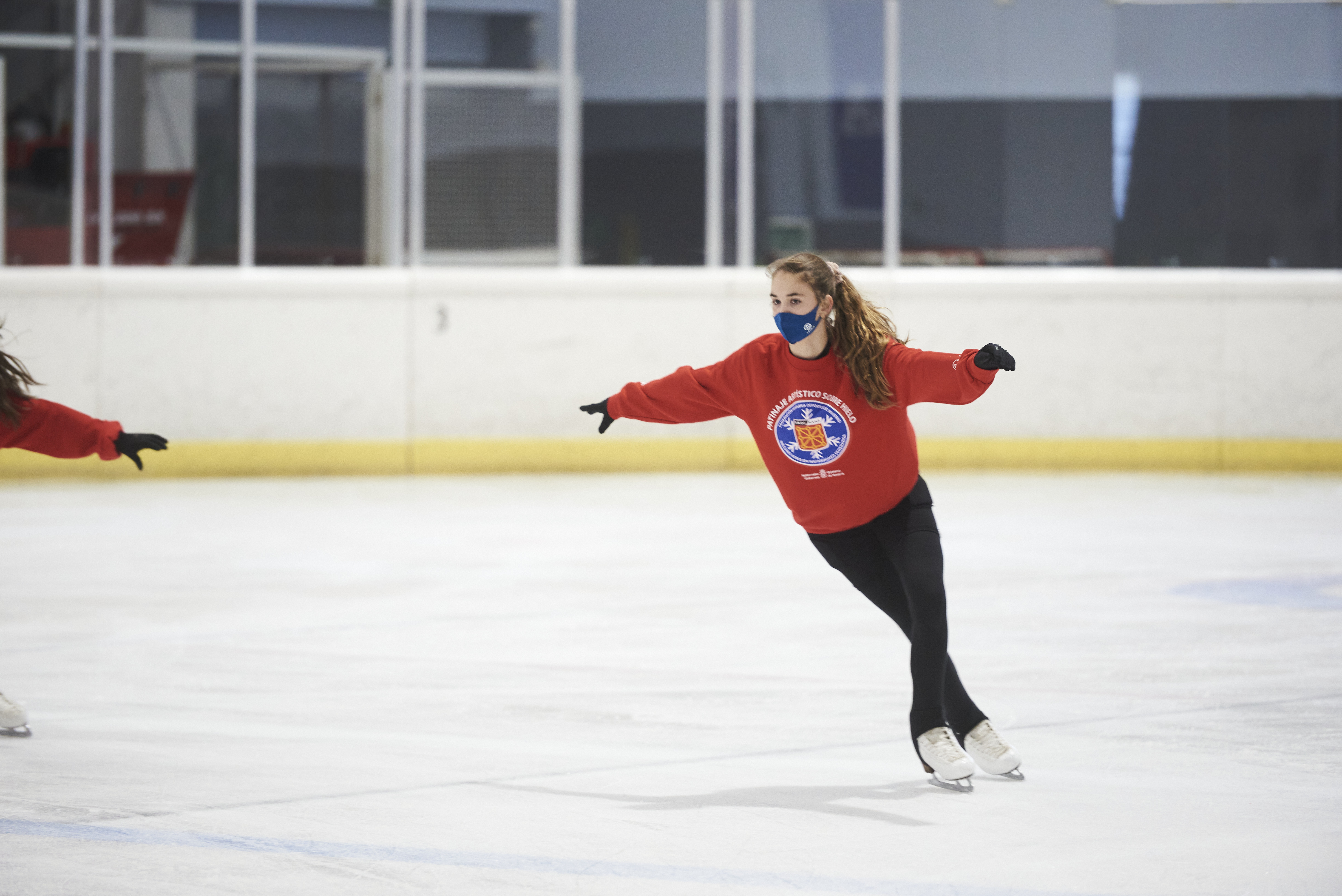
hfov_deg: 10.5
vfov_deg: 7.0
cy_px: 448
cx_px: 671
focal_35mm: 195
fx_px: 7271
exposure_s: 1/200
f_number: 3.2
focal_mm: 195
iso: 2500
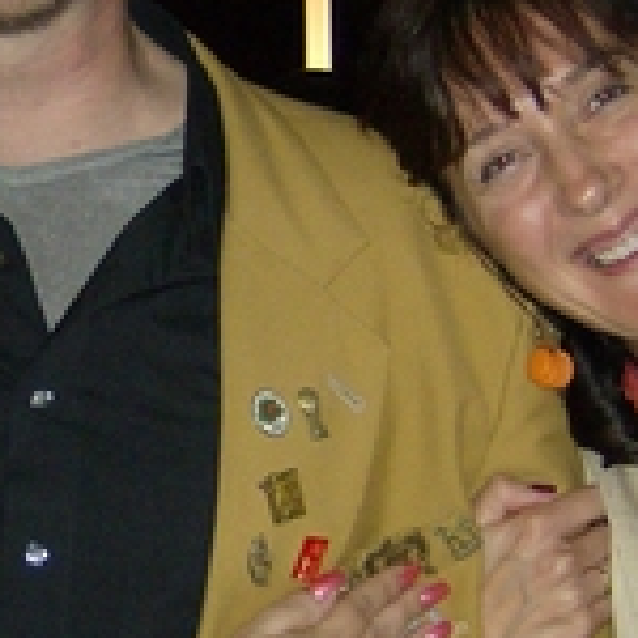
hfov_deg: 13.6
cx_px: 13
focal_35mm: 127
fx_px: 2648
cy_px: 402
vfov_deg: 13.7
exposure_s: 1/60
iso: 200
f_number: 2.8
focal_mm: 6
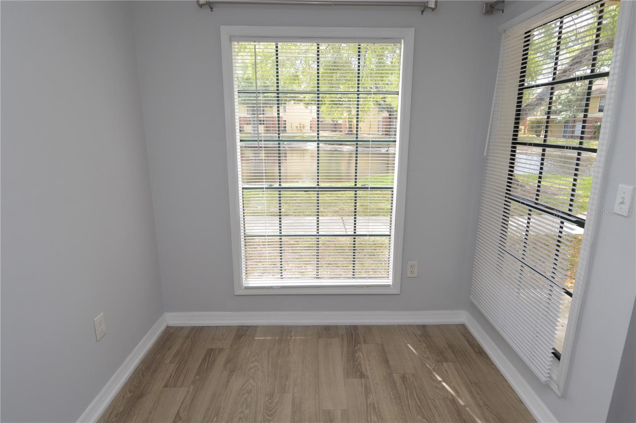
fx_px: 318
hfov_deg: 90.1
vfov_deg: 67.3
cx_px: 318
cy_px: 212
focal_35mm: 18
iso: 400
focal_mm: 12
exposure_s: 1/125
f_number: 5.6
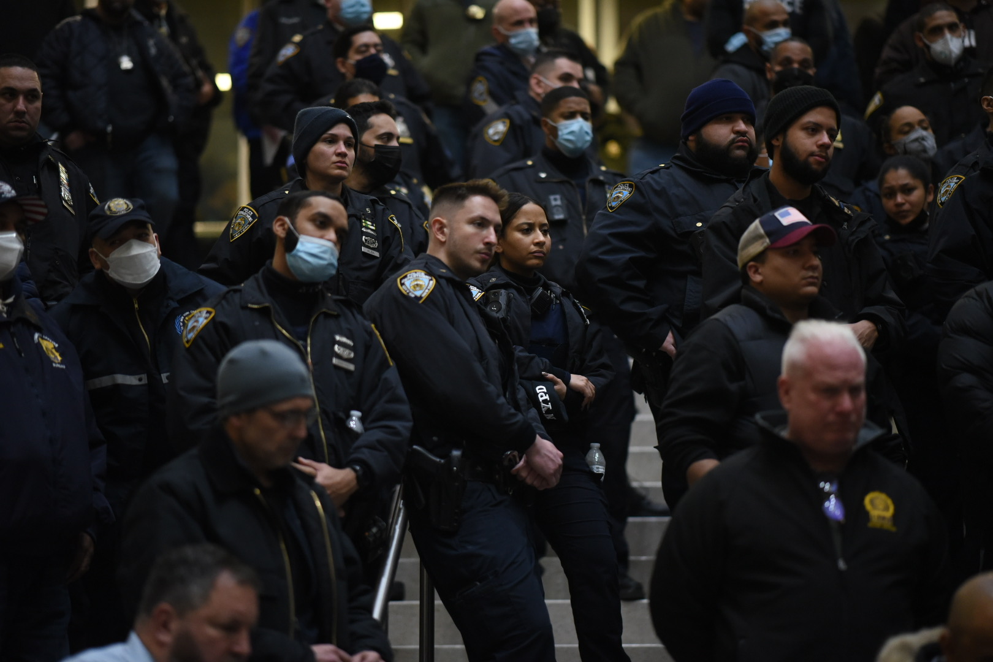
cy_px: 331
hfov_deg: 19.5
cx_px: 496
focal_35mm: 105
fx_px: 2896
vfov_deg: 13.0
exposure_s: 1/400
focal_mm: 105
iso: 2500
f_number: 1.4
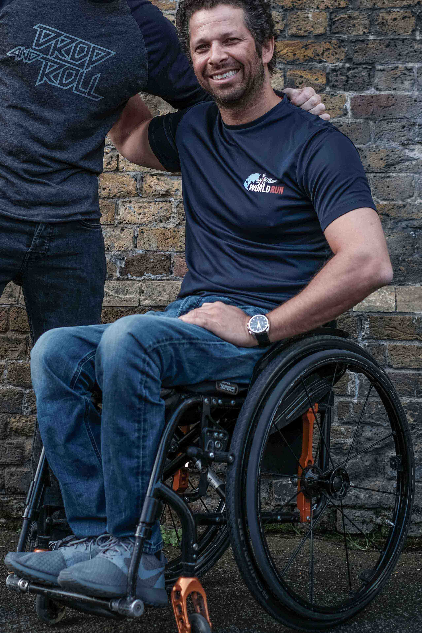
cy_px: 247
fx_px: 1459
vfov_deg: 24.4
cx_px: 113
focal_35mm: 83
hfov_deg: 16.4
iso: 100
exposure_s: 1/320
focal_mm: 35
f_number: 2.2
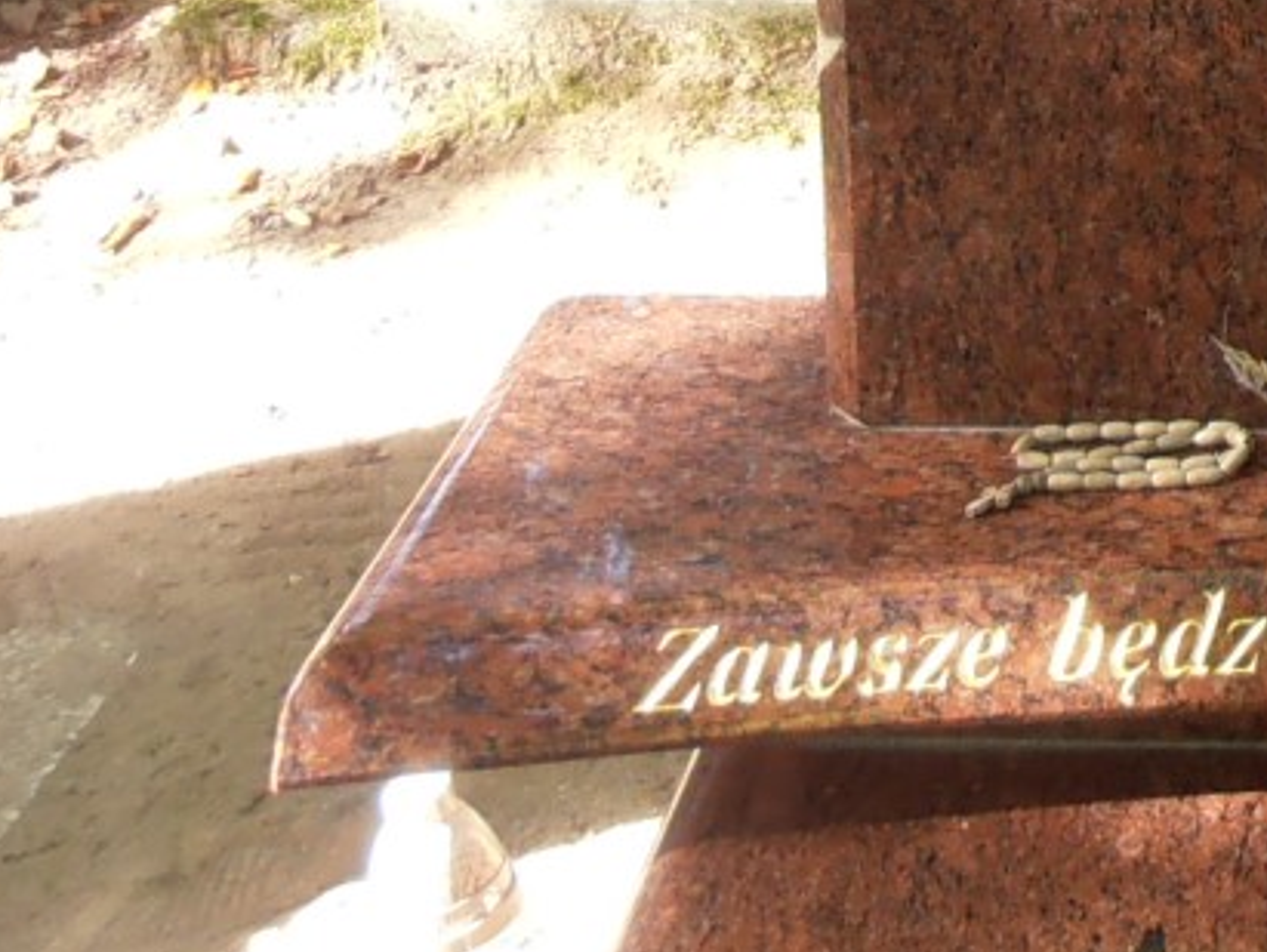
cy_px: -570
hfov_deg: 21.1
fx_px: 3077
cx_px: 1659
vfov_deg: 15.8
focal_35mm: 84
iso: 80
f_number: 3
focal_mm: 4.2
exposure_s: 1/40
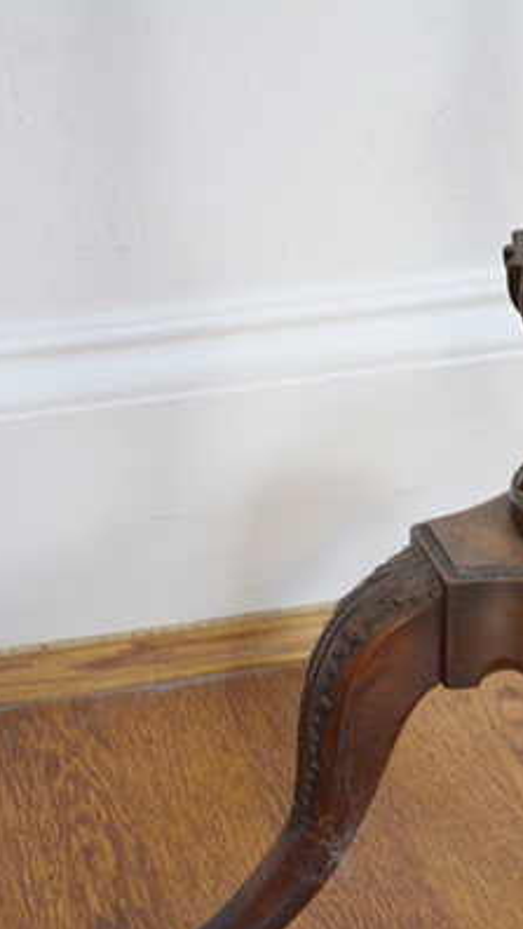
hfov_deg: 9.2
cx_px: 535
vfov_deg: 16.4
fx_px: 3222
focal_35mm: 131
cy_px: 467
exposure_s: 1/40
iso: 800
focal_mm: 55
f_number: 5.6
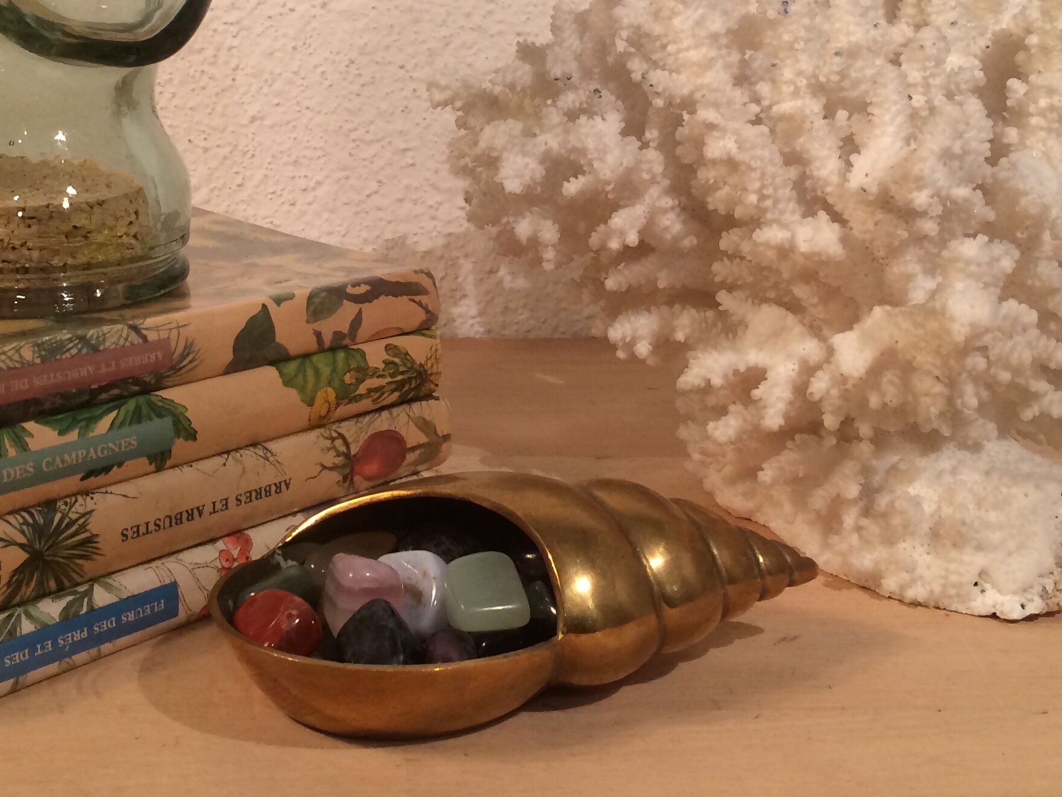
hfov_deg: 35.3
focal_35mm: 54
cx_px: 382
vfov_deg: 26.3
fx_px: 1657
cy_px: 105
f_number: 2.2
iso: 50
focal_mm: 4.15
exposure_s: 1/33
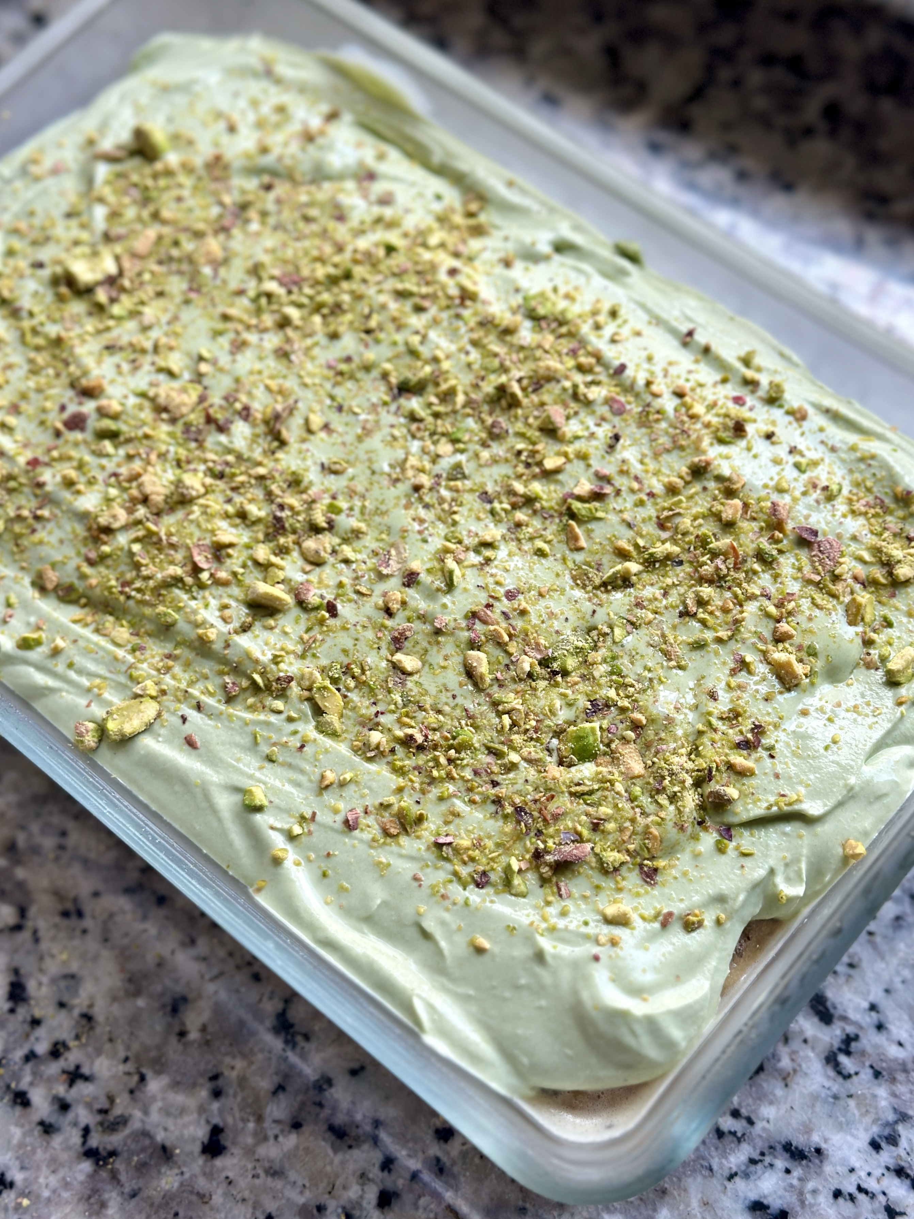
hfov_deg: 30.3
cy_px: 610
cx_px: 457
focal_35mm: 48
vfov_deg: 39.7
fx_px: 1690
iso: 80
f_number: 1.78
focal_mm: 6.86
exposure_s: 1/571
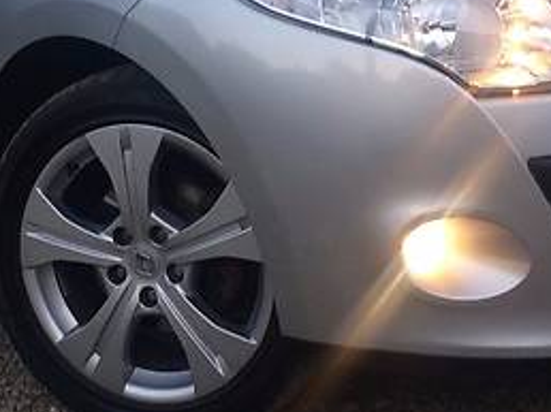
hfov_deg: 21.7
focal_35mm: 90
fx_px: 1431
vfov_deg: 16.0
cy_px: -9
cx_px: 205
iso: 40
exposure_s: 1/50
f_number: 2.2
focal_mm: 4.2
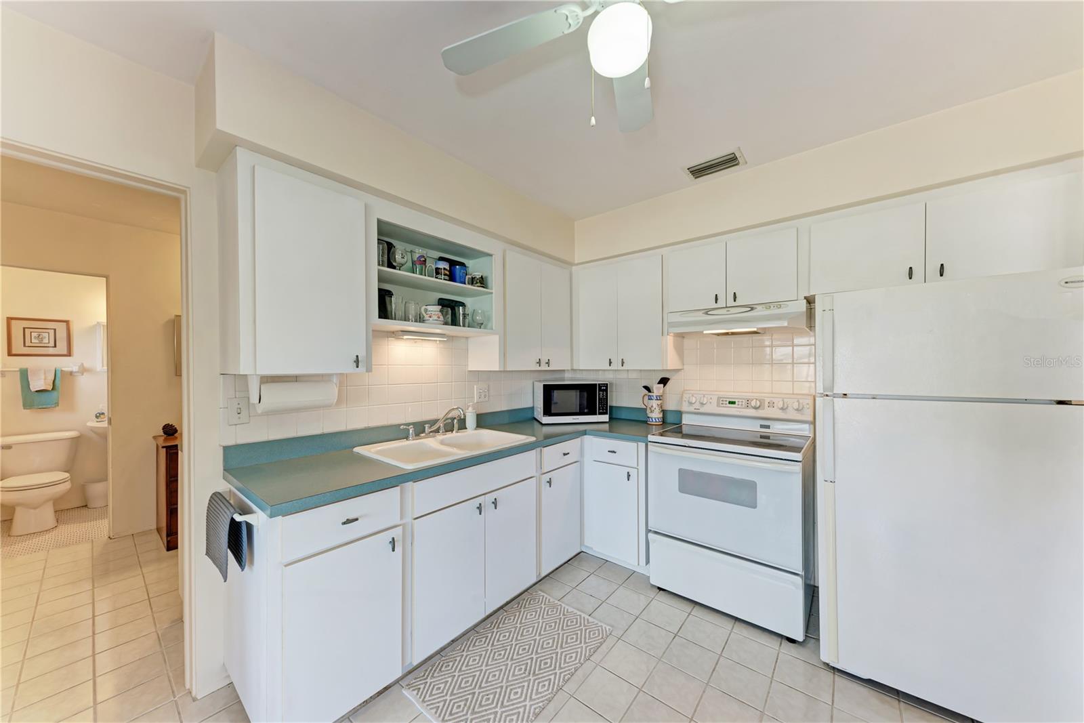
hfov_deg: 112.6
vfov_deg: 90.0
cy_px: 362
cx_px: 542
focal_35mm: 12
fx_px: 361
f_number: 9
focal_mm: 12
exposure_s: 1/4
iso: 200
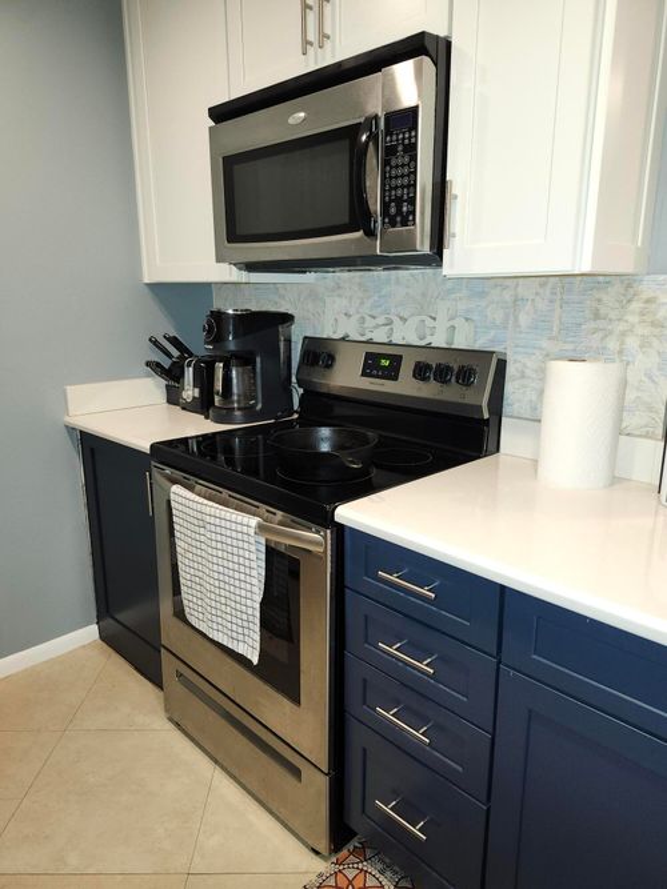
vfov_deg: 73.9
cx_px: 334
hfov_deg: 58.9
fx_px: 591
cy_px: 444
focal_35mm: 23
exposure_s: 1/15
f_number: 1.8
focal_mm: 5.54
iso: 125
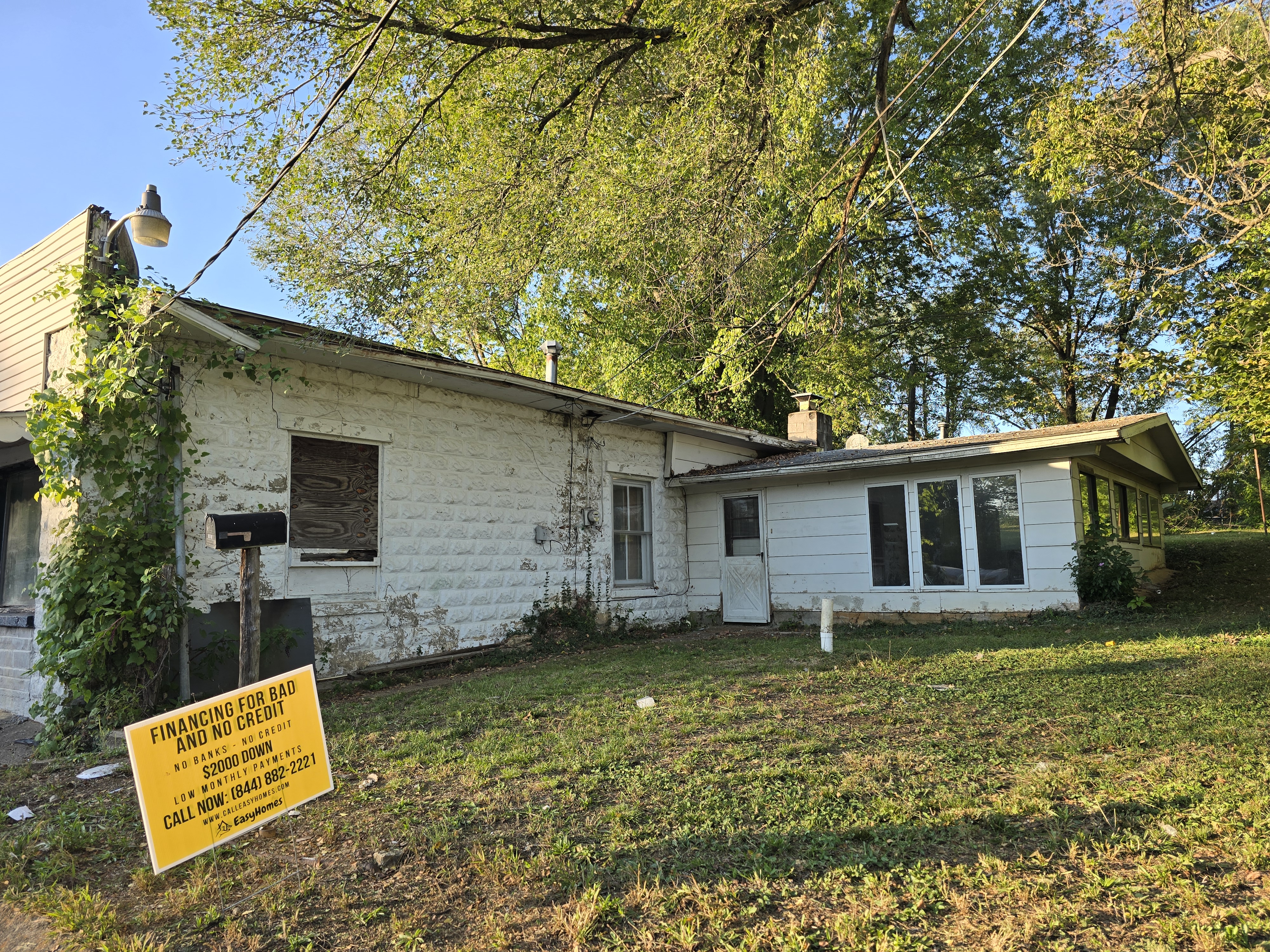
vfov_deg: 58.9
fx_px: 844
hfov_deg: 73.9
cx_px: 635
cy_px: 476
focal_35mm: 23
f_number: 1.7
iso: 16
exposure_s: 1/180
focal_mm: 6.3
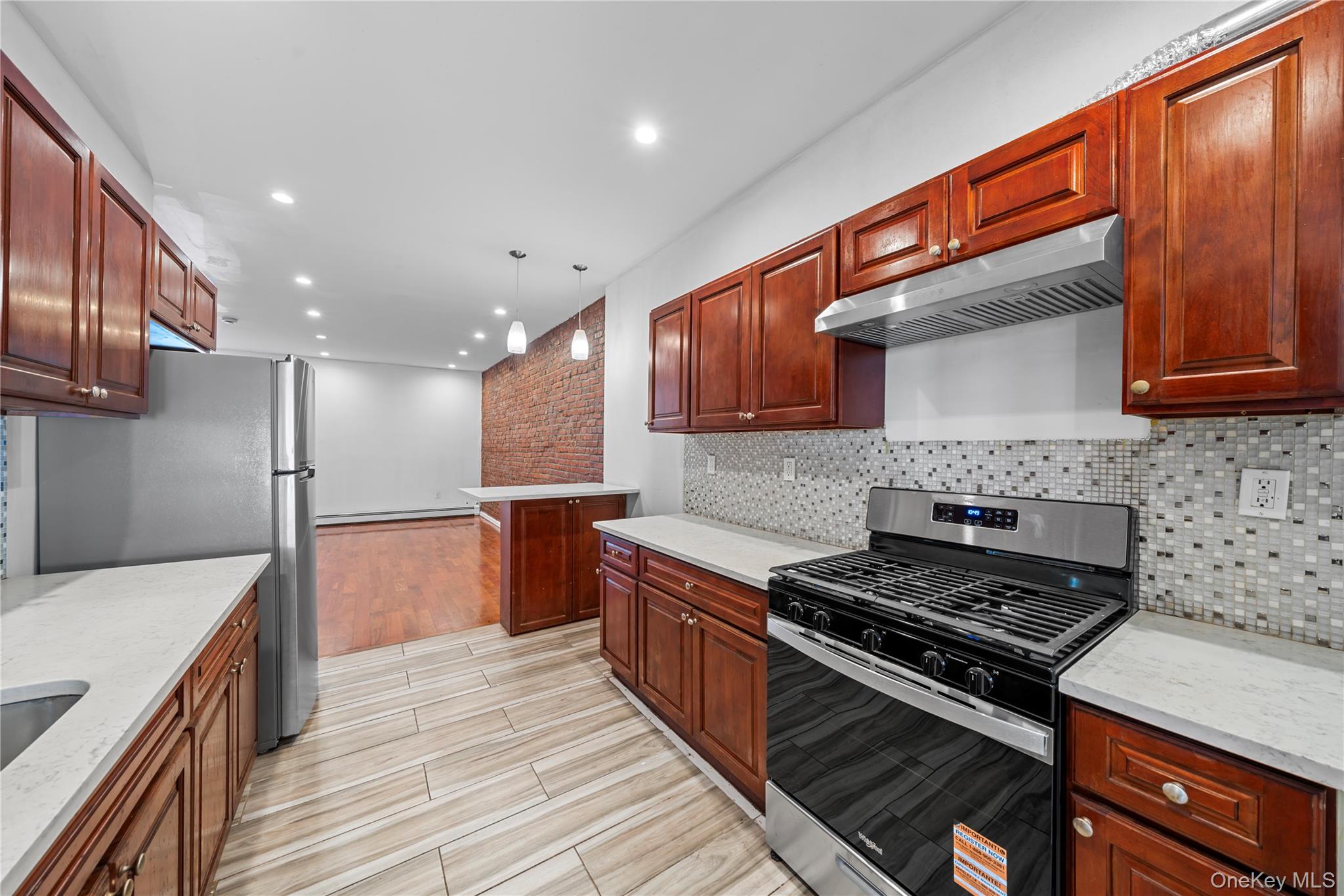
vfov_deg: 90.0
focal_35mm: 12
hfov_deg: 112.6
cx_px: 672
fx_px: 448
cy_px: 448
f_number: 8
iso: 250
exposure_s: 1.3
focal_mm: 12
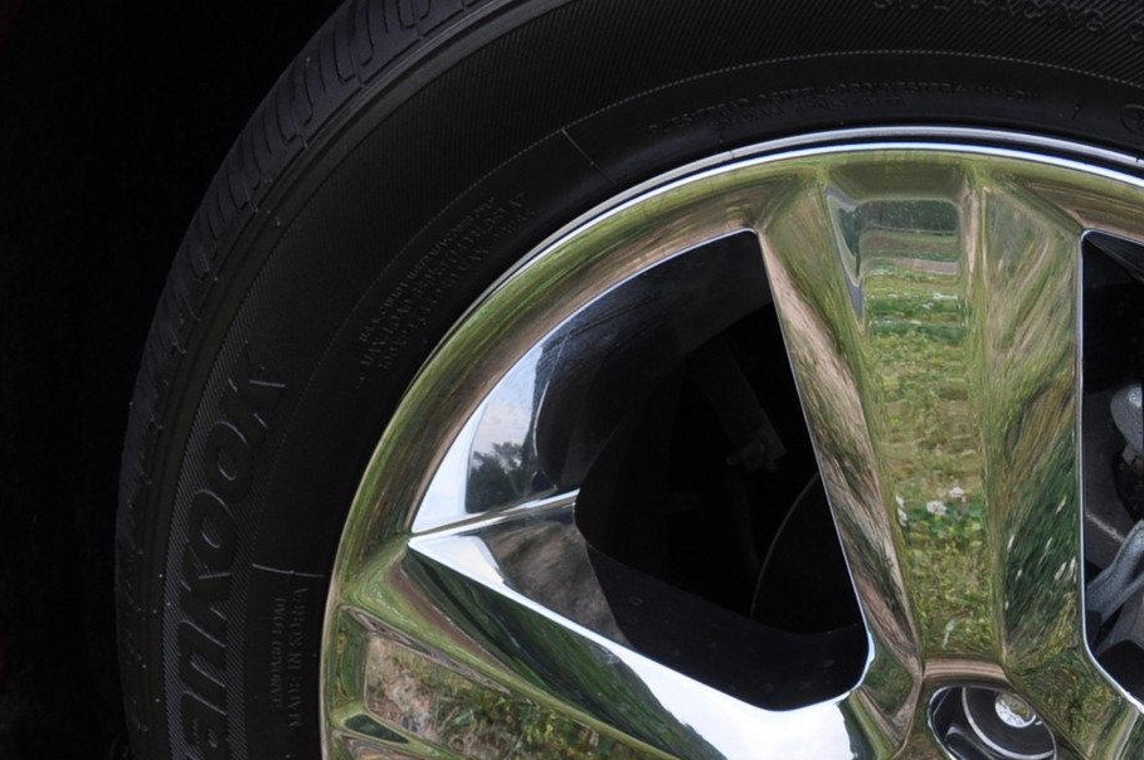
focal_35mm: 99
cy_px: 750
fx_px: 3143
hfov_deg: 19.9
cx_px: 1186
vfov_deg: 13.6
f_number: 8
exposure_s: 1/60
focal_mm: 24
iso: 320
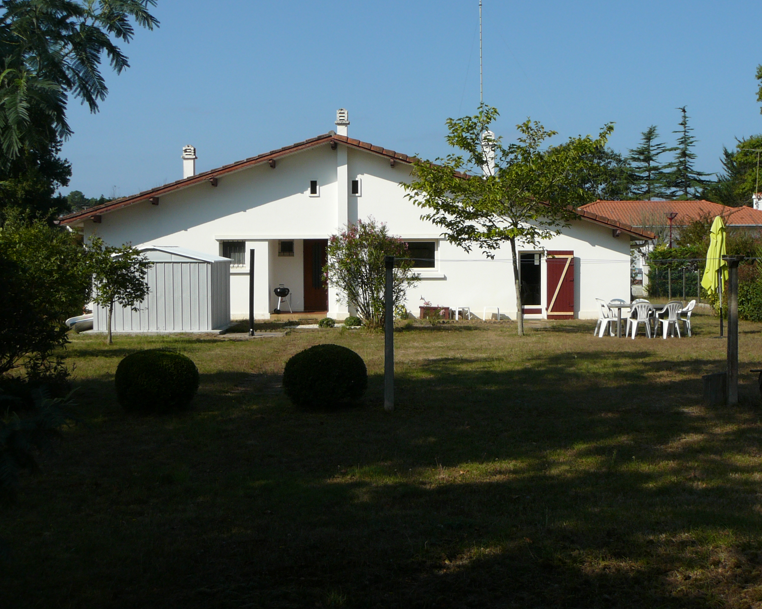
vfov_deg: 30.8
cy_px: 305
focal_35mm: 49
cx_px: 400
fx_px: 1105
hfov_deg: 38.0
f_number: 5.6
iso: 80
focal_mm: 7
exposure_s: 1/500
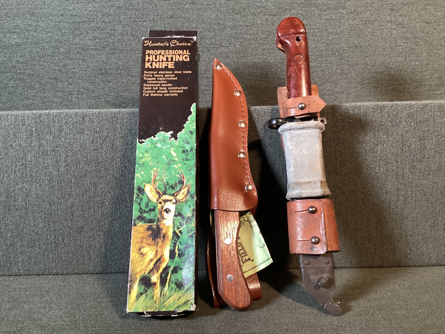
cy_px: 167
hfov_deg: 58.3
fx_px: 399
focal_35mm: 31
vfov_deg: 45.4
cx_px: 222
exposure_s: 1/40
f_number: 2.4
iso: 320
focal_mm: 3.3
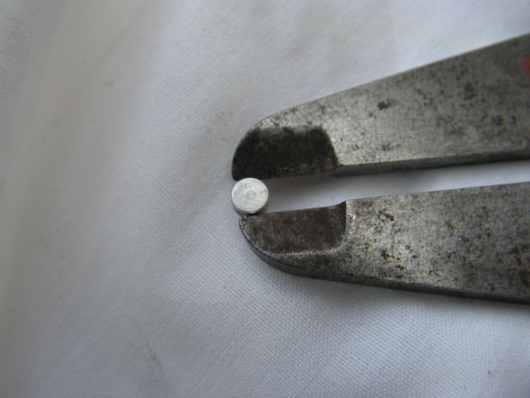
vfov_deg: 39.7
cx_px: 265
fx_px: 551
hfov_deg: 51.4
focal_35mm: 36
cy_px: 199
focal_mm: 6
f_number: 3.2
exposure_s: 1/80
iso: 64
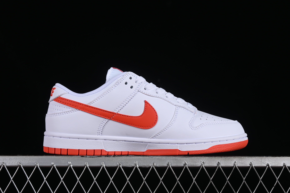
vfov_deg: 18.2
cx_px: 145
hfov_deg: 27.0
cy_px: 96
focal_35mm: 75
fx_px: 604
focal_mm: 50
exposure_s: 1/125
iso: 160
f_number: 8
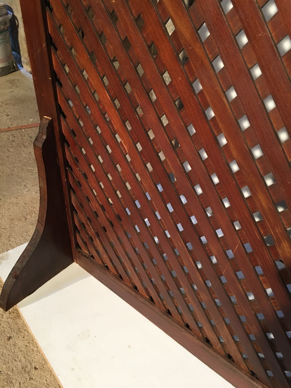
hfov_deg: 48.2
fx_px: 325
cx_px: 146
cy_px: 194
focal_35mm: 29
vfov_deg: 61.7
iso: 200
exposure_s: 1/20
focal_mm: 4.15
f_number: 2.2
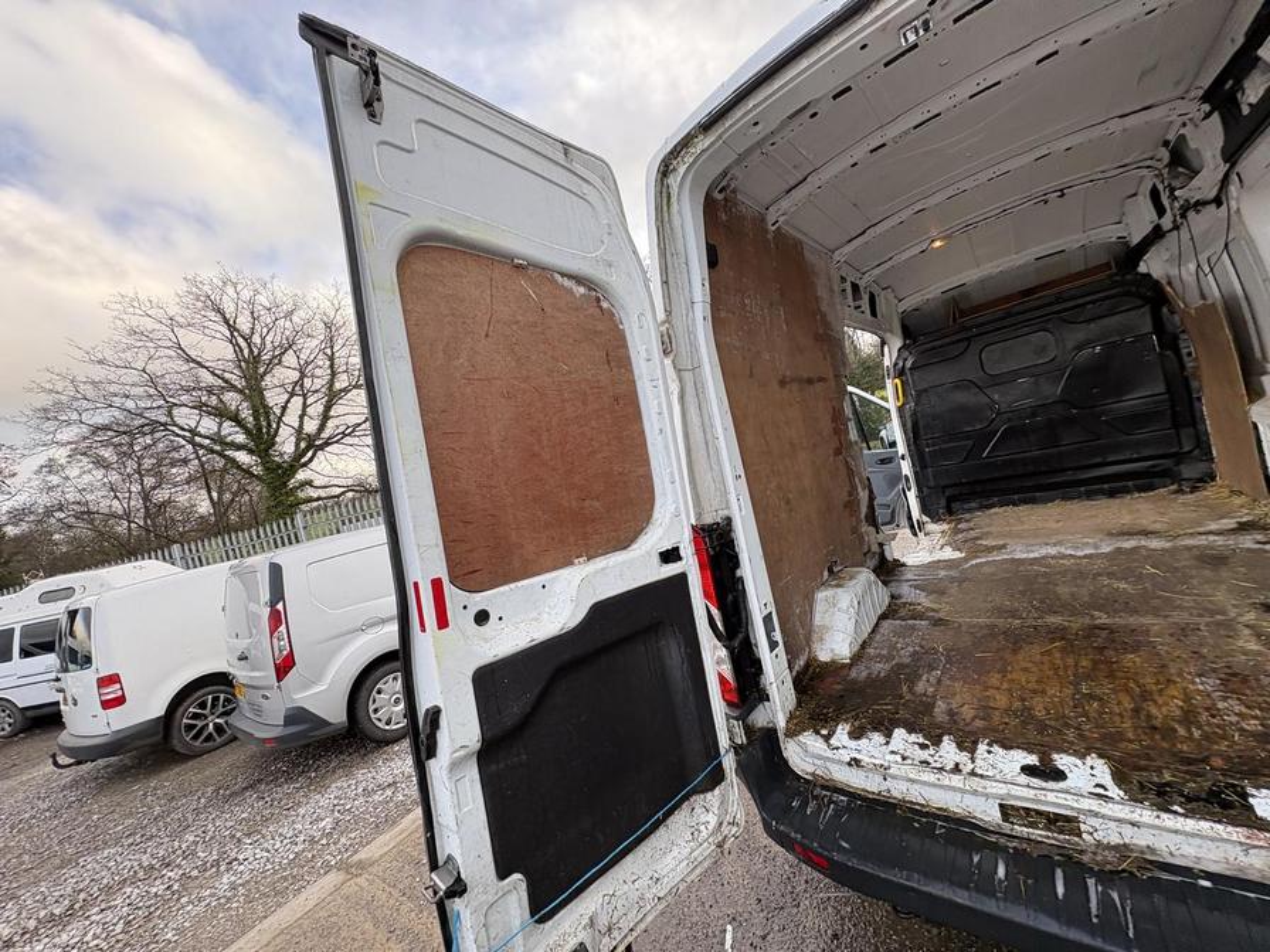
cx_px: 635
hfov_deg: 102.1
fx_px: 514
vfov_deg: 85.7
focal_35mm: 14
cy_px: 476
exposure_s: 1/99
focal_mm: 2.22
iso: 40
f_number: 2.2
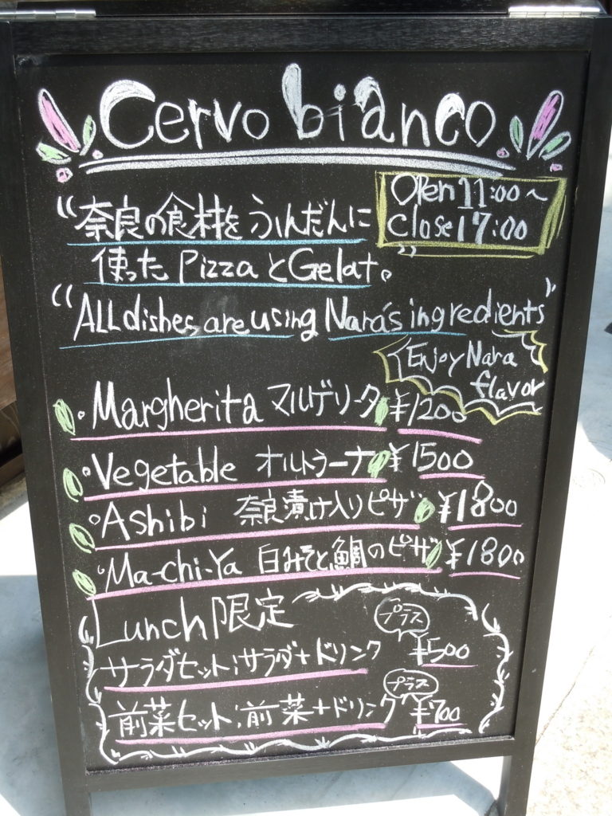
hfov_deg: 32.2
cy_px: 408
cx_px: 306
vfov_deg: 42.1
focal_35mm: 45
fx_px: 1061
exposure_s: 1/160
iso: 100
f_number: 4.6
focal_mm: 8.1
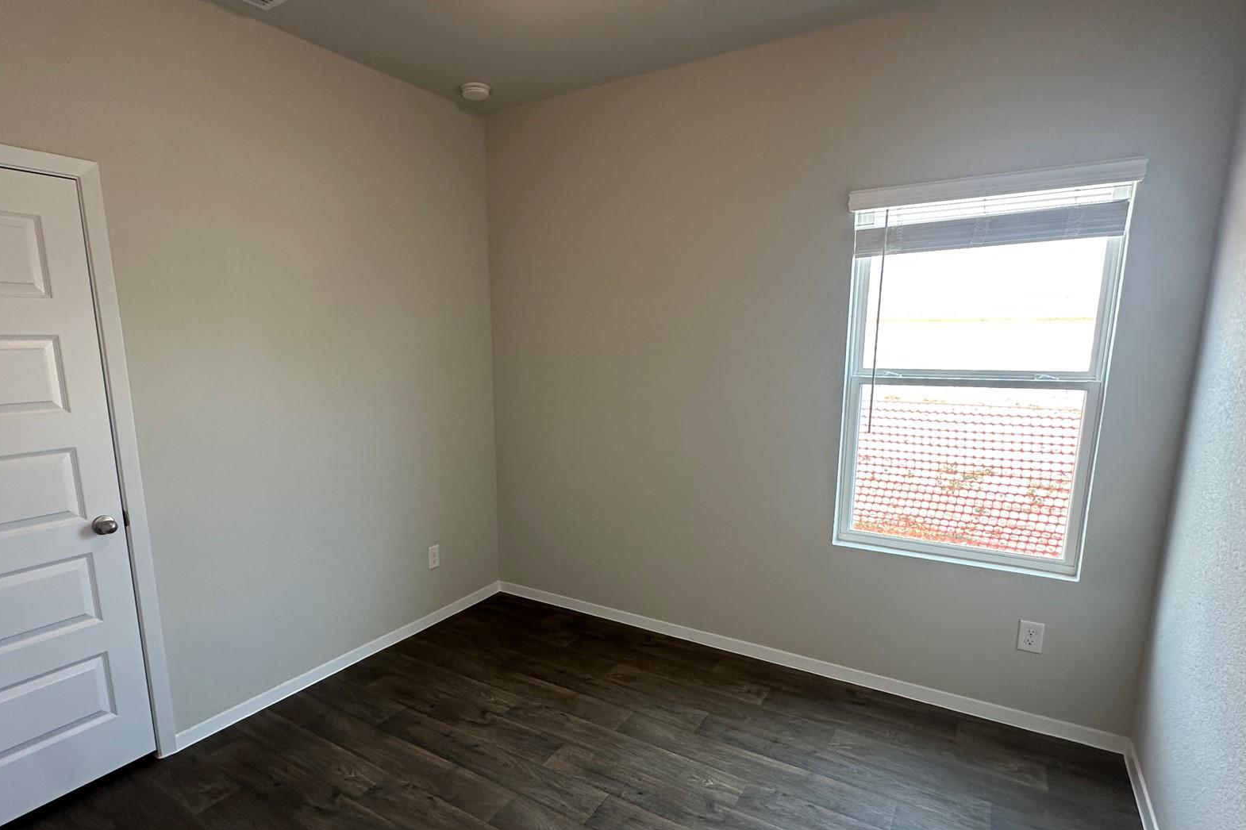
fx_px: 657
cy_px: 470
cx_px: 567
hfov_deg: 86.7
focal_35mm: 19
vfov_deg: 64.3
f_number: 2.2
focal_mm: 2.22
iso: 160
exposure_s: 1/60
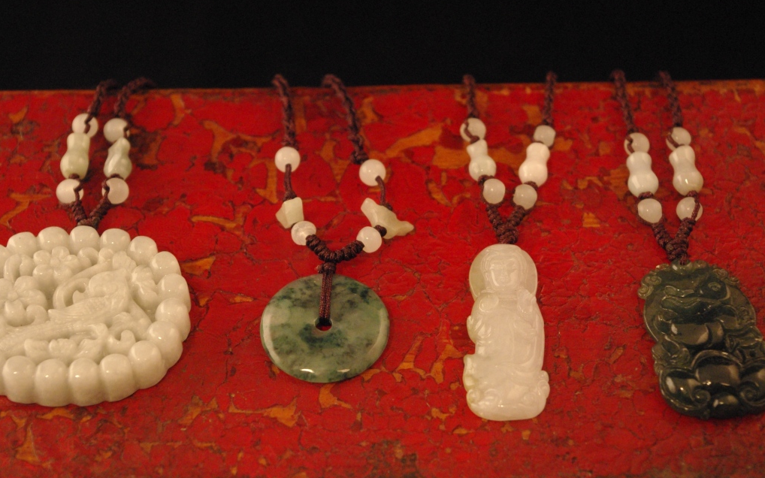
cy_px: 237
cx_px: 381
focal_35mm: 77
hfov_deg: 26.8
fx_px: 1605
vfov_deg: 16.9
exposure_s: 1/10
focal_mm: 50
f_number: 8
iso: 1600
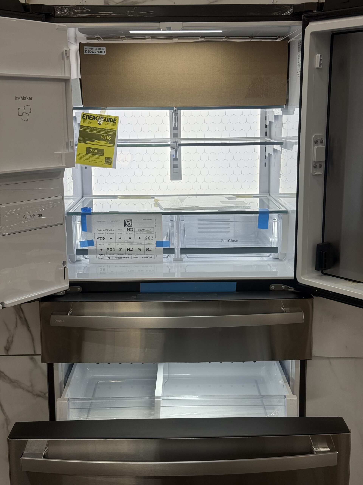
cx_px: 182
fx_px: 671
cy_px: 242
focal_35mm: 48
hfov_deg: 30.3
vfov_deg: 39.7
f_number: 1.78
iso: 50
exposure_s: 1/134
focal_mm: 6.76
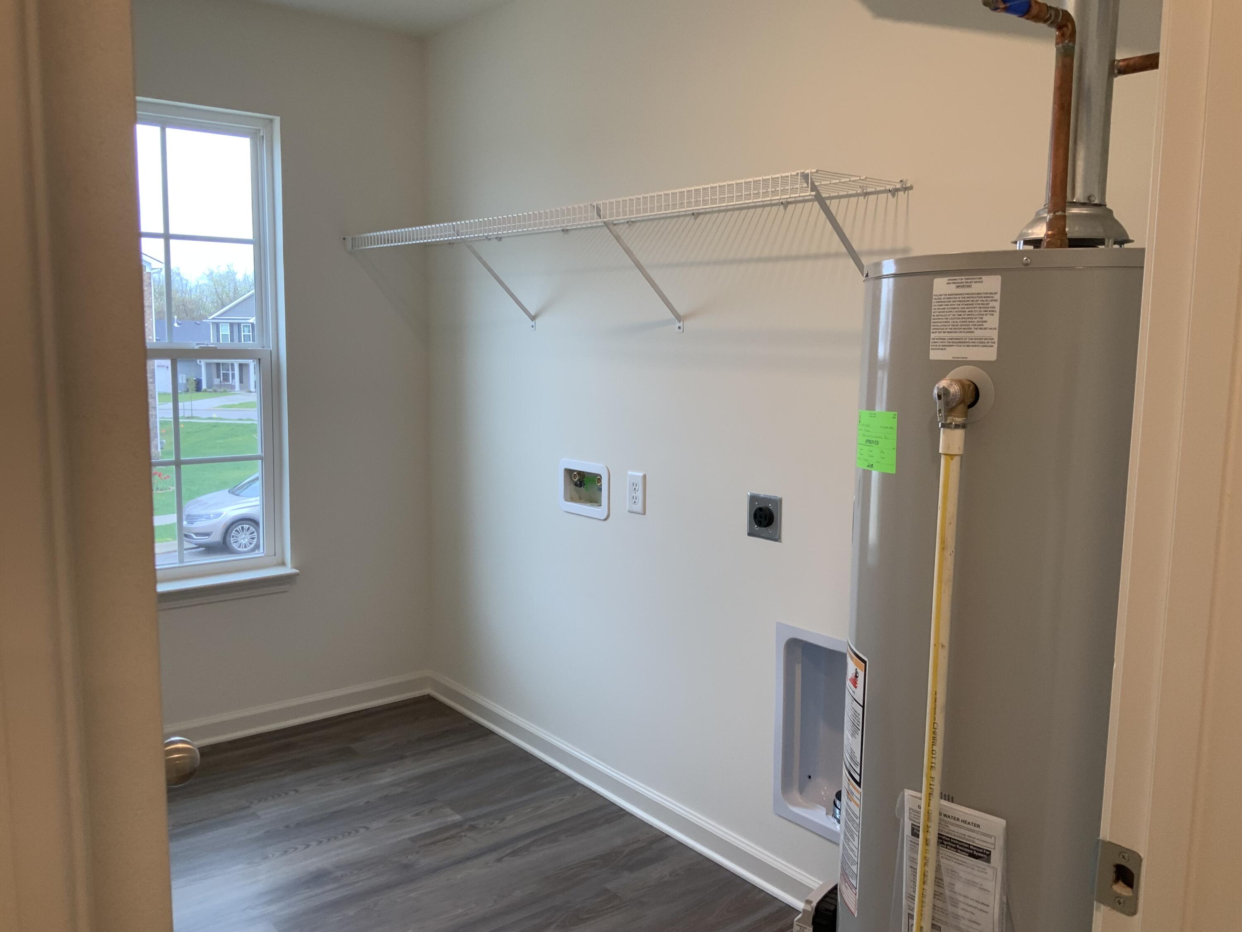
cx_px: 621
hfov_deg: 61.7
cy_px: 466
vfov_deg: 48.2
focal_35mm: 29
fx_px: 1041
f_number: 1.8
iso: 40
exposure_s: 1/60
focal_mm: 3
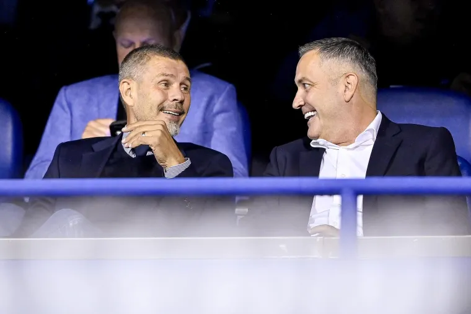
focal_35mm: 400
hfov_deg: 5.2
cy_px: 157
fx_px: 5234
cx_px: 236
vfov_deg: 3.4
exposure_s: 1/500
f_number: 2.8
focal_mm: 400
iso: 5000
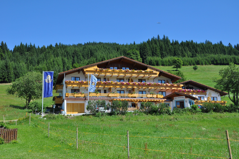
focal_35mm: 48
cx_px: 120
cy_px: 80
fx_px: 318
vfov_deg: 28.0
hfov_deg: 41.2
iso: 200
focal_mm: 32
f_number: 8
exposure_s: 1/250
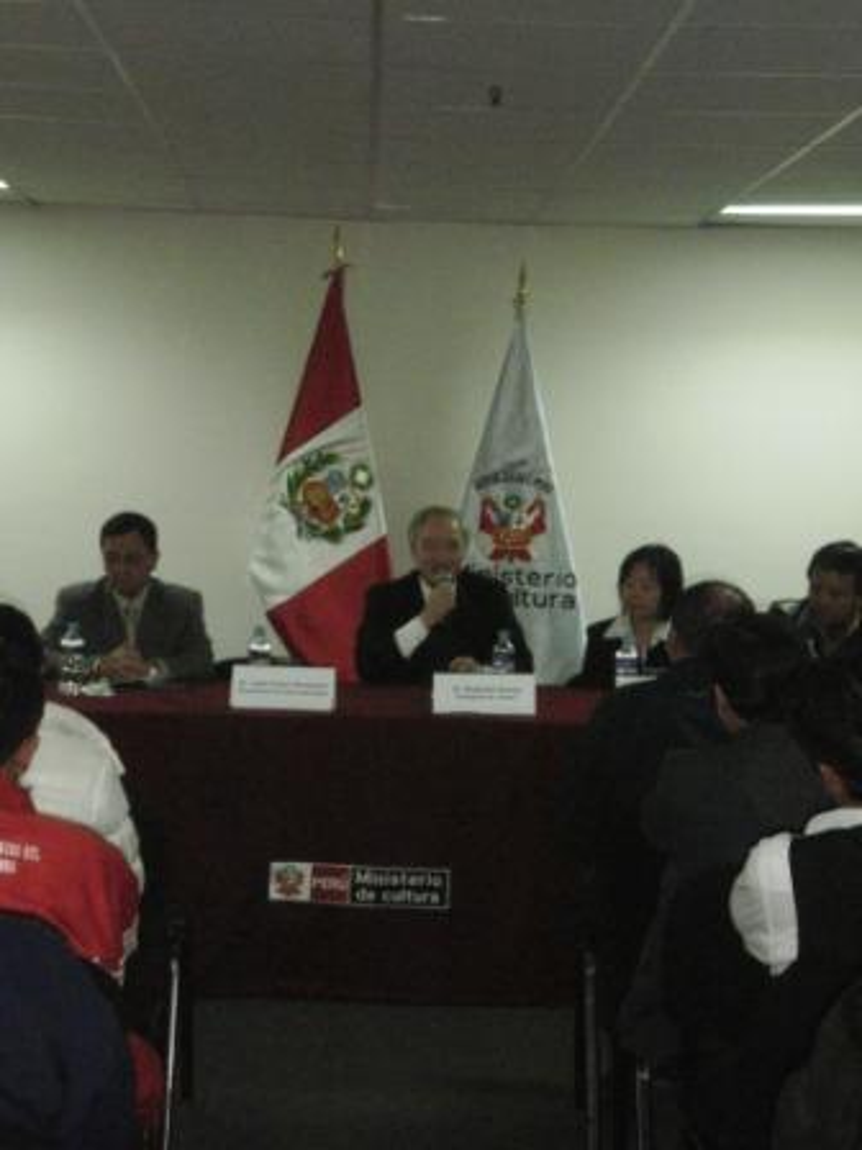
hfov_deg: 20.2
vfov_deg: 26.7
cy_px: 575
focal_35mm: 73
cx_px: 431
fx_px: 2424
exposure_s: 1/60
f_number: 4.8
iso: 800
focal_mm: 12.95
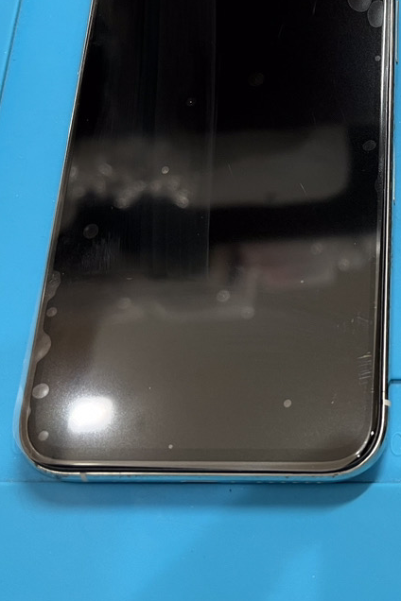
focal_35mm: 51
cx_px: 422
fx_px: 852
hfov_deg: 24.9
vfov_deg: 38.5
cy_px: 208
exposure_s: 1/50
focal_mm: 5.1
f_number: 1.6
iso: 80
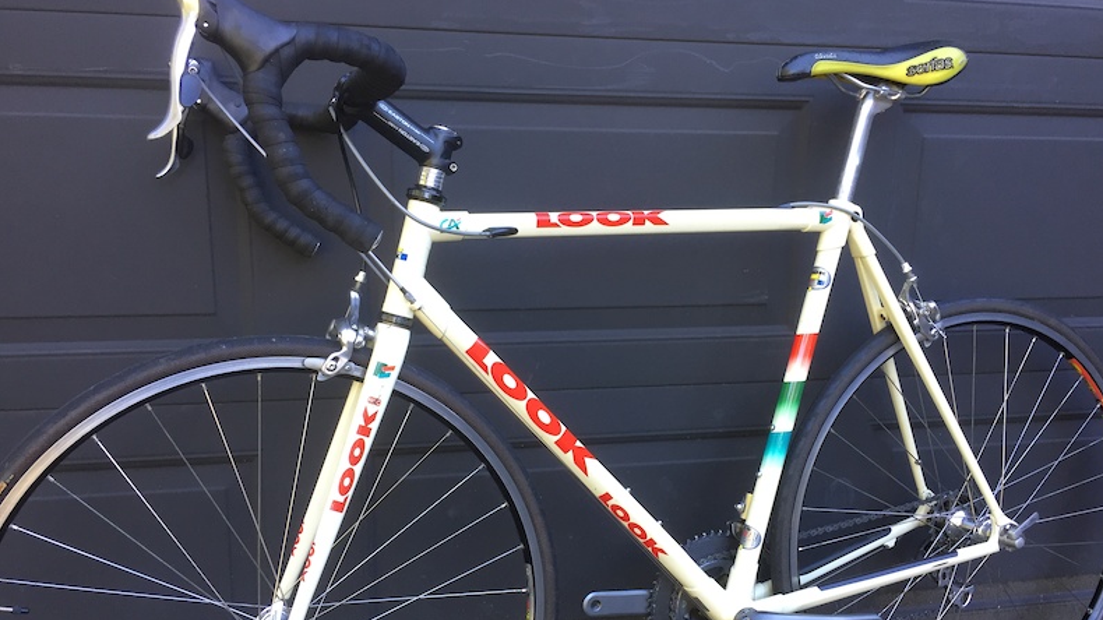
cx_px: 557
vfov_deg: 36.5
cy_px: 374
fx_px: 936
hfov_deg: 61.0
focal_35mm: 32
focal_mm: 4.15
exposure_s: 1/40
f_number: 2.2
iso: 32
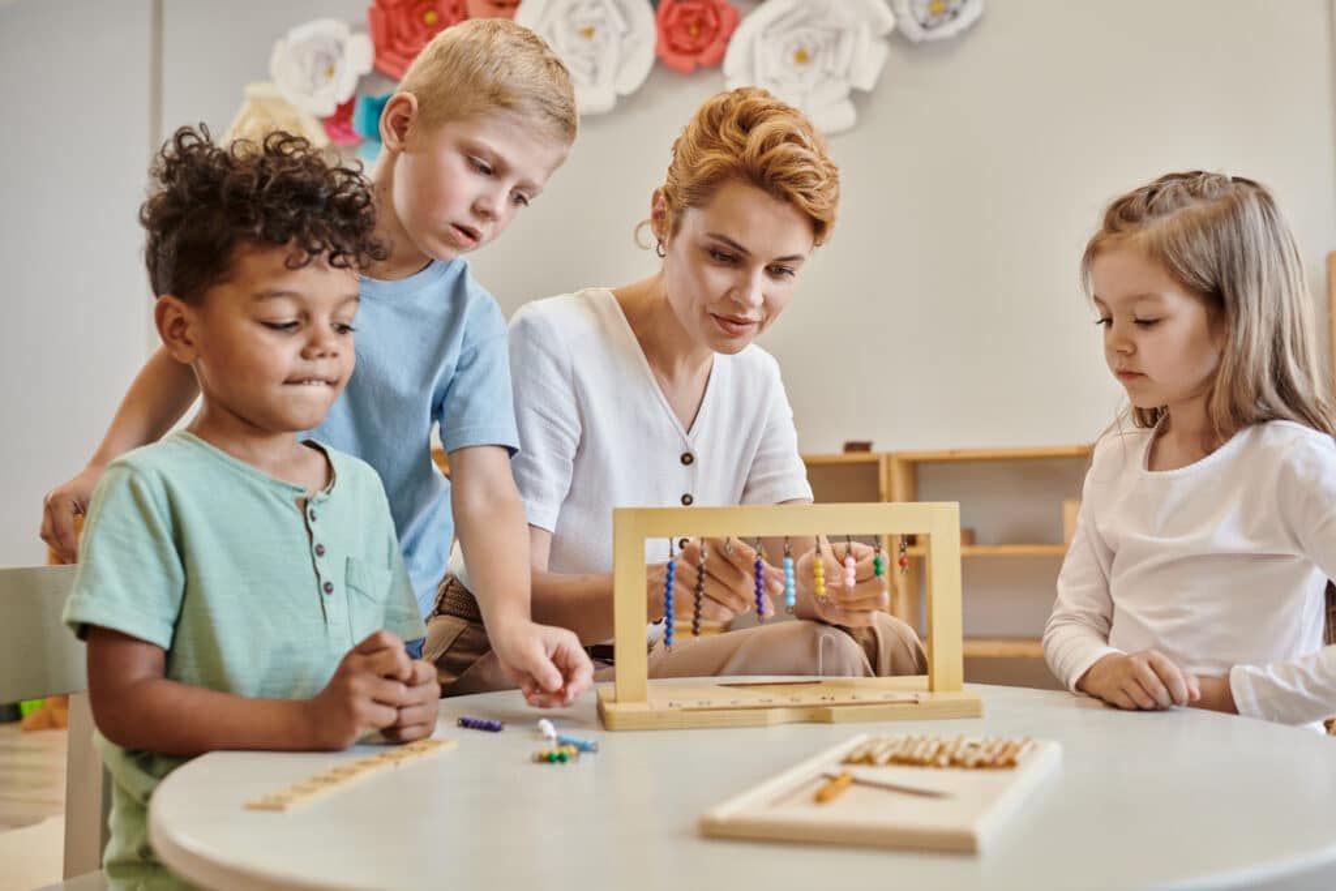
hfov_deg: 54.4
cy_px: 446
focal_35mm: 35
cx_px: 668
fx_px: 1299
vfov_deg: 37.9
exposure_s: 1/200
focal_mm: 35
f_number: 3.5
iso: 500
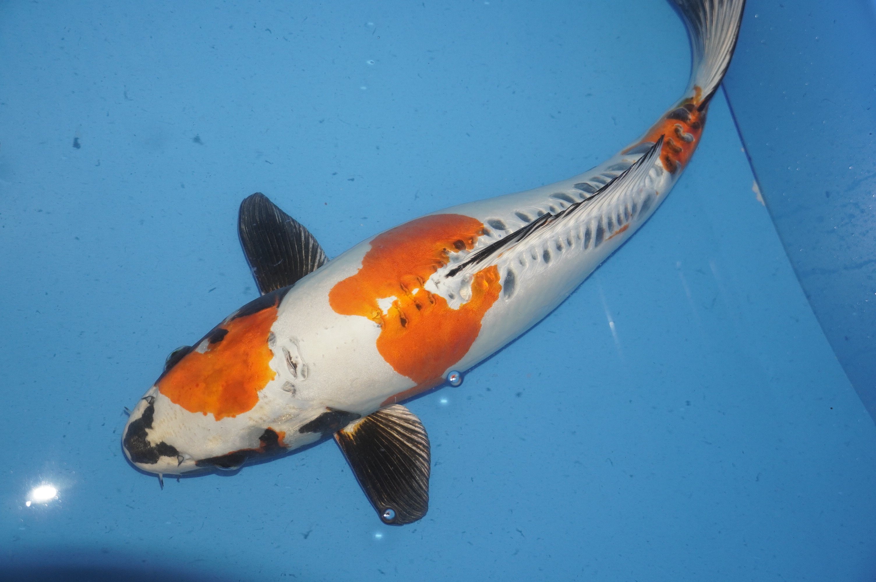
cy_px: 291
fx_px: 1203
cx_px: 438
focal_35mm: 50
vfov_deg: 27.2
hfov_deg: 40.0
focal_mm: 33
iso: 800
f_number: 4.5
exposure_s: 1/160
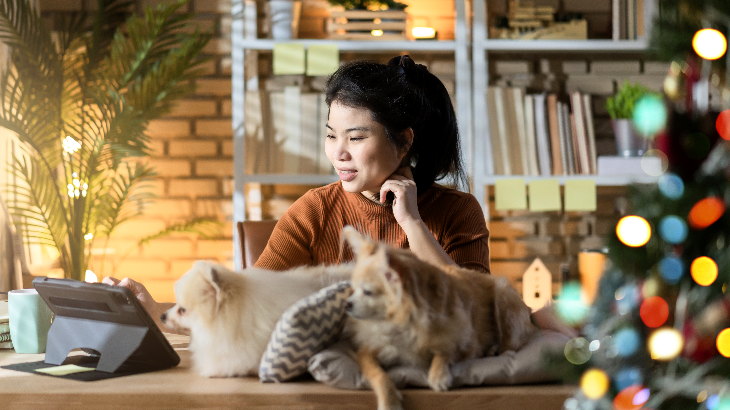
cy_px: 166
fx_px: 1742
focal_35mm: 90
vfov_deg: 13.4
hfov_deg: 23.7
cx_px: 367
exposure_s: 1/640
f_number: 1.8
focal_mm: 85
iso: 800
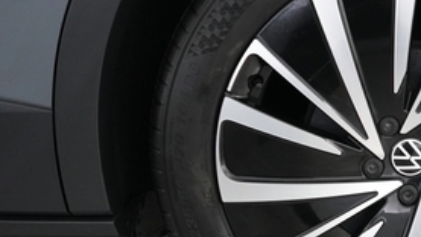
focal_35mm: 63
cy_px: 167
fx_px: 703
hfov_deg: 31.0
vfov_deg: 19.0
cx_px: 416
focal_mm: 26
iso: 4000
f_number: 2.8
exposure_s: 1/160
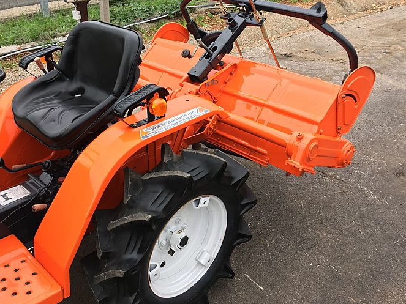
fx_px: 410
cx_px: 188
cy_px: 124
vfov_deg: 40.5
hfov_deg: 52.6
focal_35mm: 35
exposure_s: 1/100
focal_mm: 4.15
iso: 32
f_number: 2.2
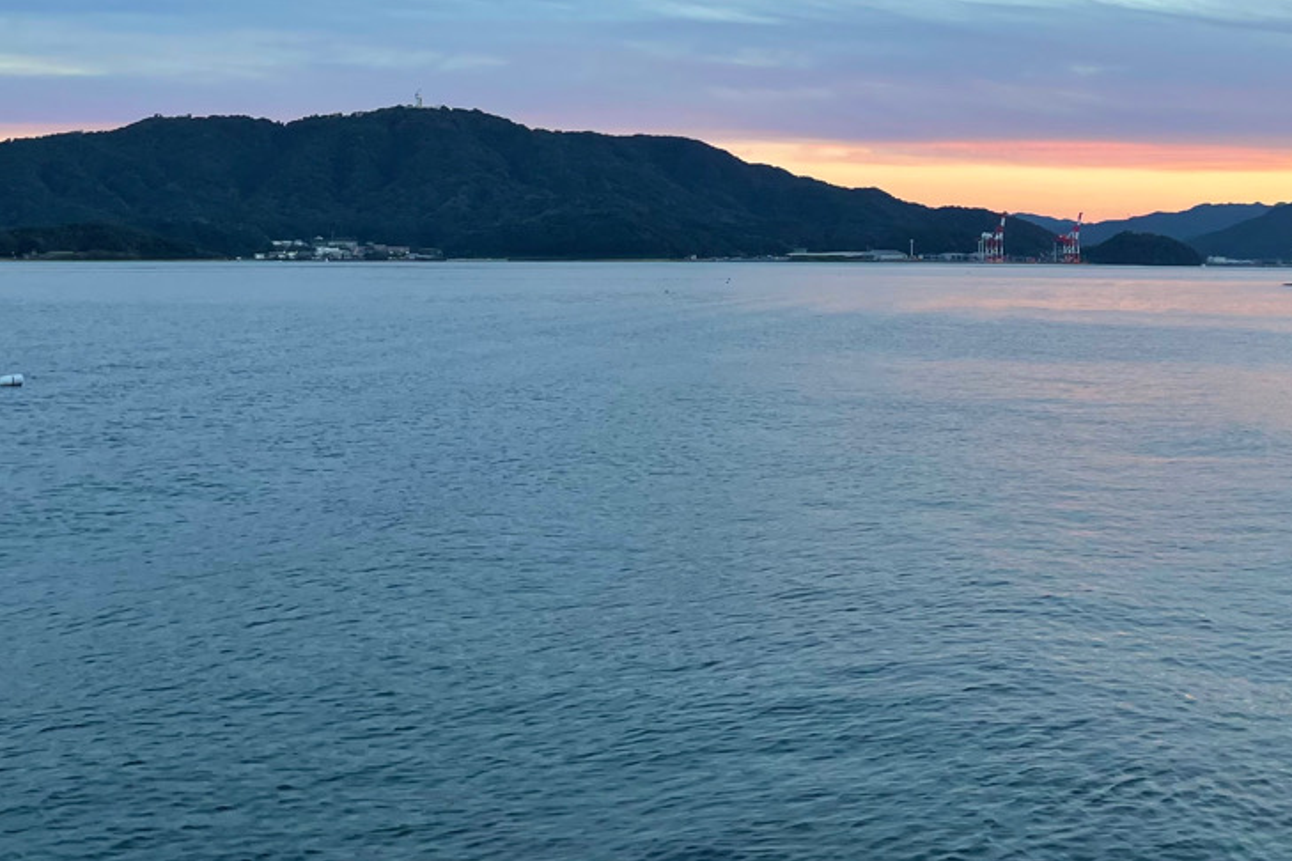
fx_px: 1364
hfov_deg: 50.7
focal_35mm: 38
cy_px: -19
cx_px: 624
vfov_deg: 32.0
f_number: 1.6
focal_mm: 4.2
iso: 50
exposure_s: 1/121
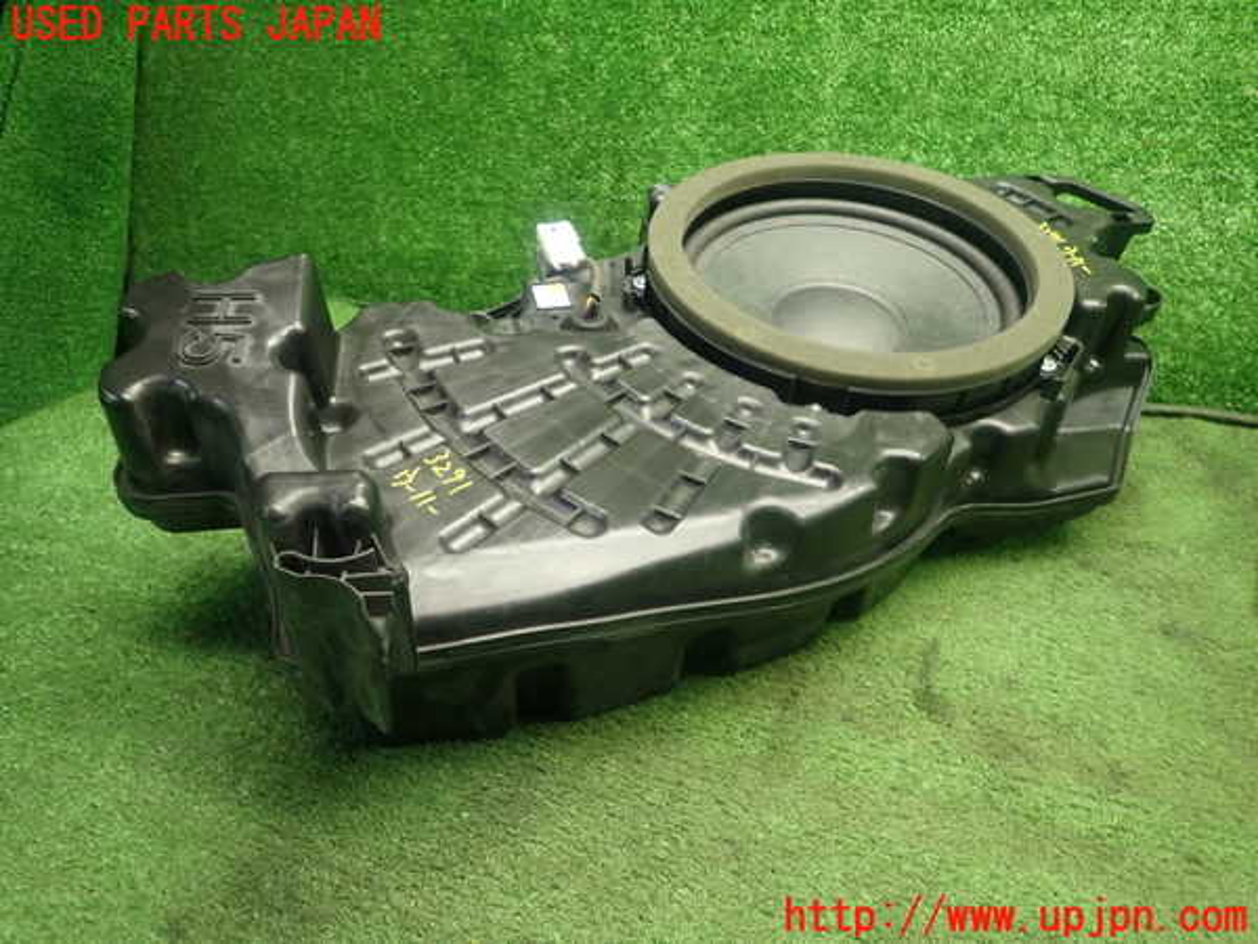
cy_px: 472
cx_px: 629
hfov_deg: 69.4
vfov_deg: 54.9
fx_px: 909
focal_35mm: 25
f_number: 2
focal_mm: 4.5
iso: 250
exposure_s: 1/30
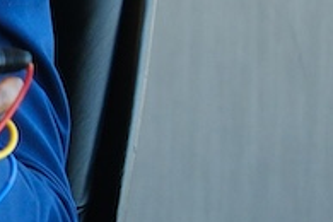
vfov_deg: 2.5
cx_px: -709
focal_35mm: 538
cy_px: -166
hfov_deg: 3.7
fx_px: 4976
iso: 1000
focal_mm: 48.5
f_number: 2.8
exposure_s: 1/512
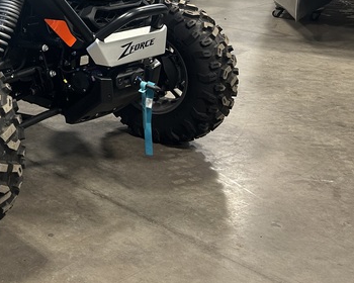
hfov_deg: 29.1
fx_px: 608
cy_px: 2
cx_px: -43
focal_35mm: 58
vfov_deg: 25.0
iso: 125
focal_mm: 5.7
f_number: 1.5
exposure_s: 1/60
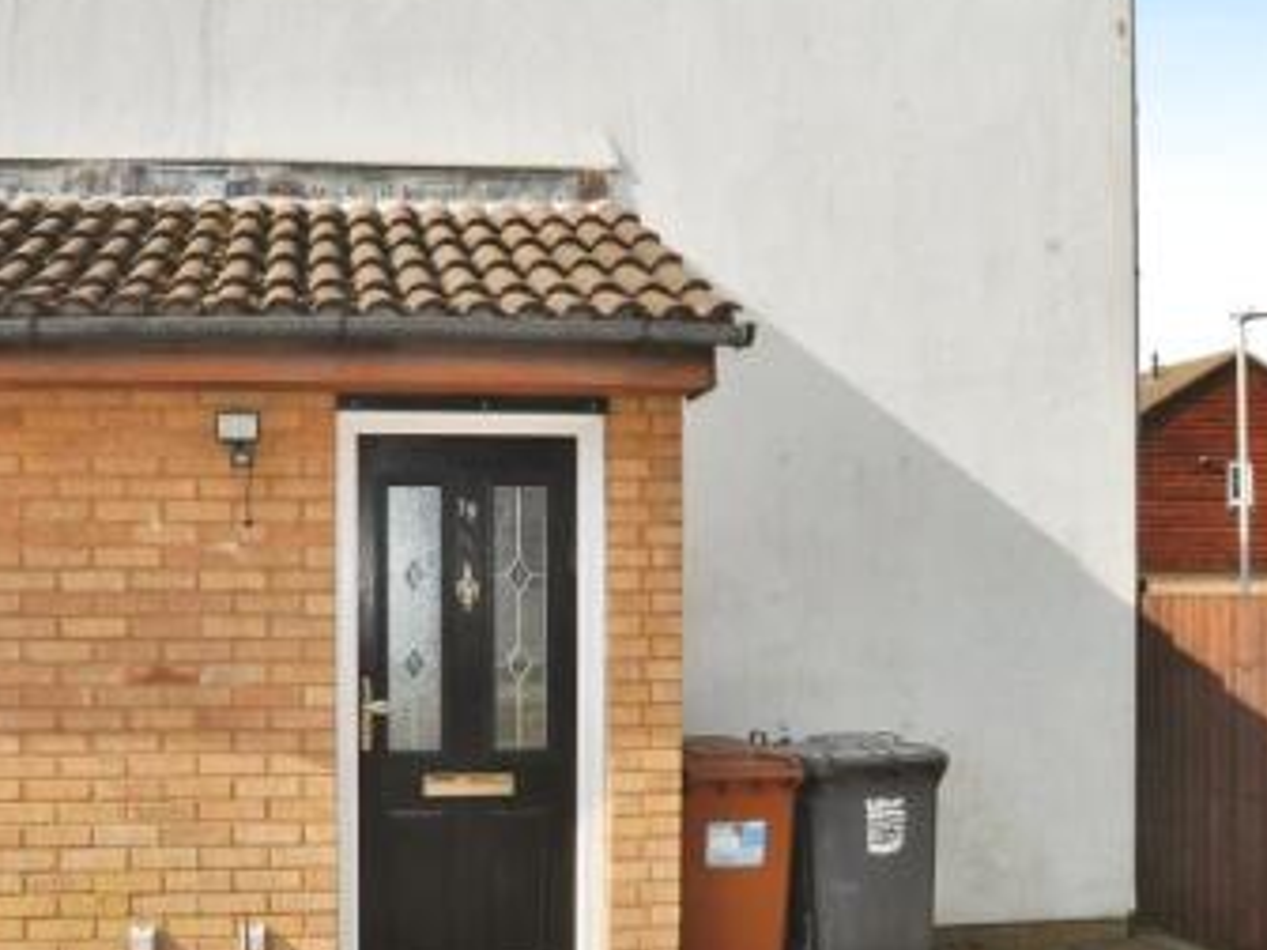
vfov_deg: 45.5
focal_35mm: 31
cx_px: 411
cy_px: 464
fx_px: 1132
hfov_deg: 57.0
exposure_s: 1/200
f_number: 11
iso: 200
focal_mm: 11
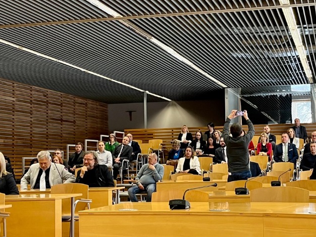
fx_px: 538
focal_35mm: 59
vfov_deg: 24.8
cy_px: 133
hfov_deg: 32.0
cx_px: 242
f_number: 1.6
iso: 100
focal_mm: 5.1
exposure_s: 1/60
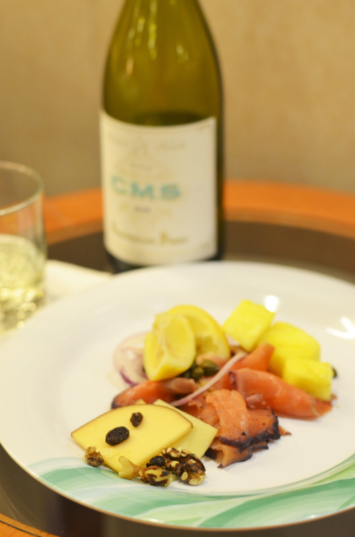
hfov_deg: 18.1
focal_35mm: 75
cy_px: 268
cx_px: 178
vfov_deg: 27.1
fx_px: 1116
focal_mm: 50
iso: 800
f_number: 2.8
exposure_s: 1/30
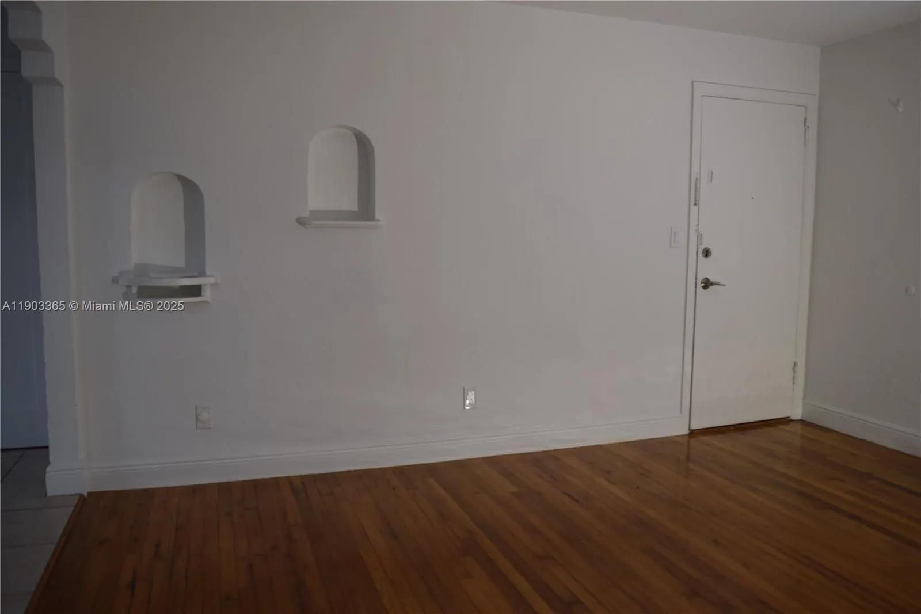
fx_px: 691
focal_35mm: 27
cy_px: 307
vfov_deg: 47.9
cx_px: 460
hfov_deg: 67.4
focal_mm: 18
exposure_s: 1/80
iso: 400
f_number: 4.5
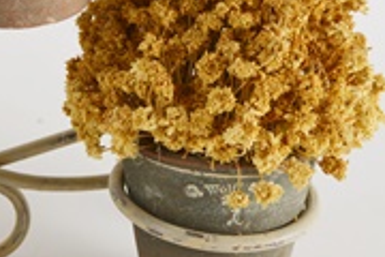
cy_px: -28
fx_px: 1497
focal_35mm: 140
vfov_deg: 9.7
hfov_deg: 14.4
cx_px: -19
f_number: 5.6
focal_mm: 28
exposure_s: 1/125
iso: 320
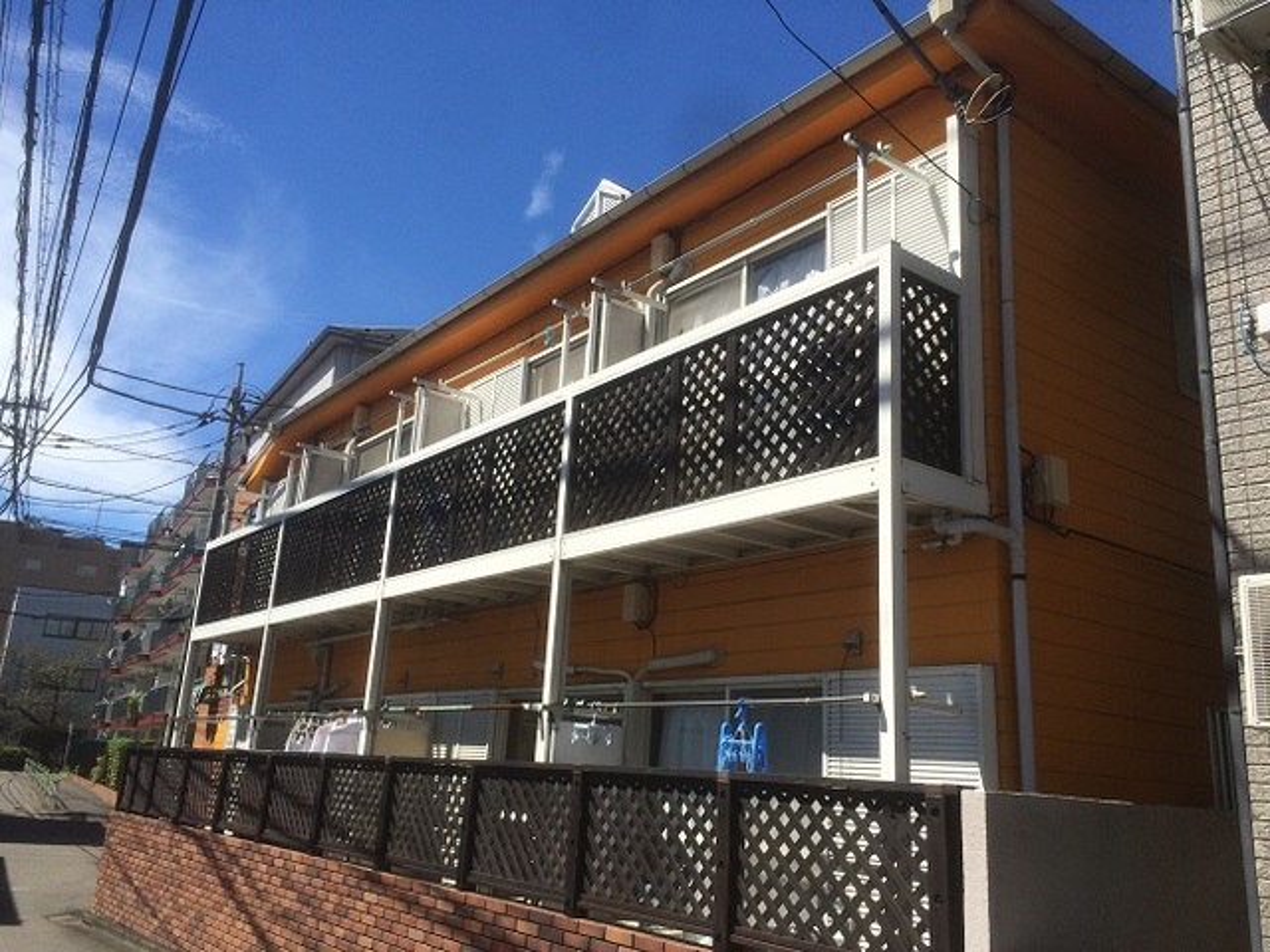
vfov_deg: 48.2
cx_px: 635
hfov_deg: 61.7
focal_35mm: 29
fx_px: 1064
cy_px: 476
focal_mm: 4.15
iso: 32
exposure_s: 1/2053
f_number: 2.2
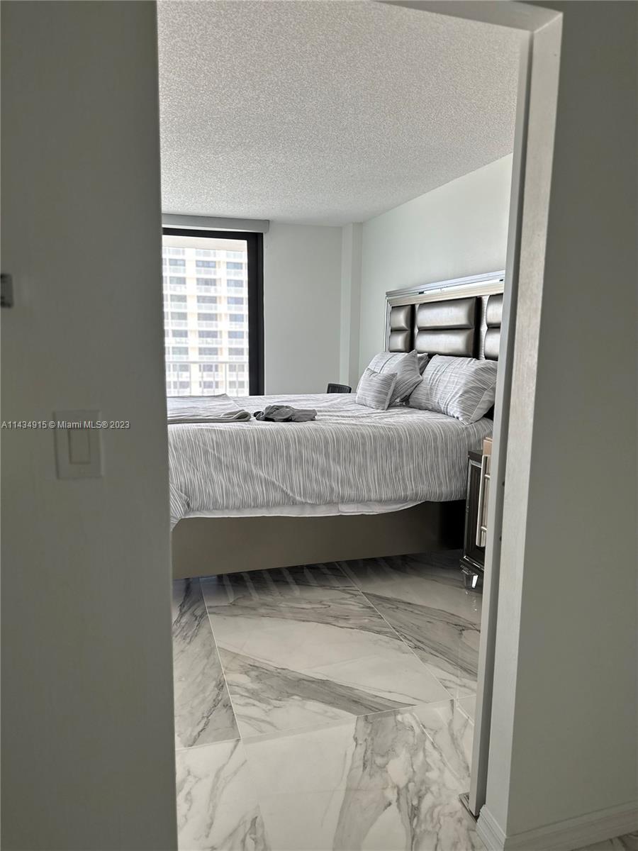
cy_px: 426
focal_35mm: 24
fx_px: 590
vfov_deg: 71.6
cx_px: 319
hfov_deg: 56.8
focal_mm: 6.86
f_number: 1.78
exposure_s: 1/120
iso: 160
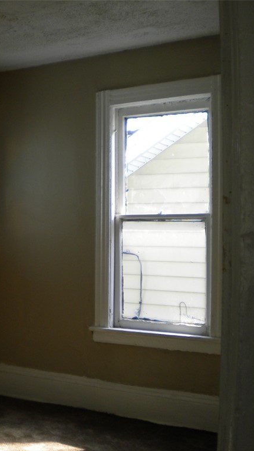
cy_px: 226
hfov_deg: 22.4
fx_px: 611
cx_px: -12
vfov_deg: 40.6
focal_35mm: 51
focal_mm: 6.3
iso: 80
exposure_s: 1/164
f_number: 3.1
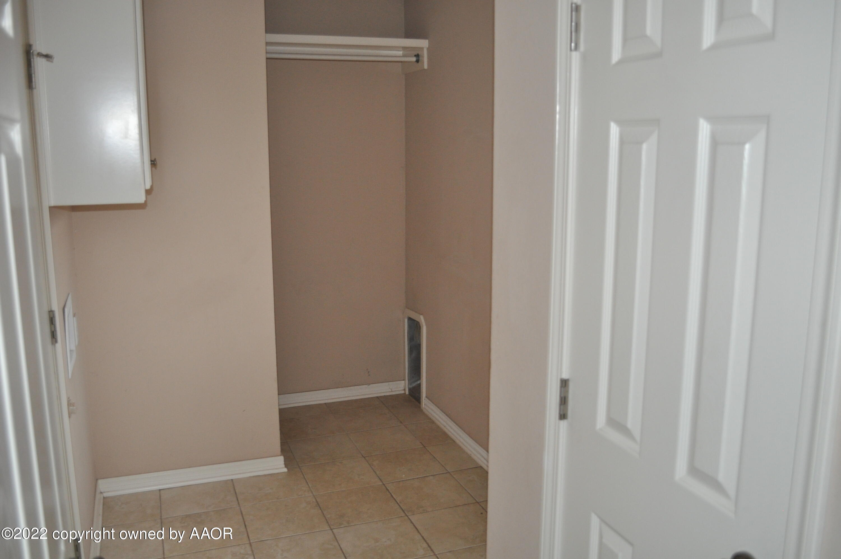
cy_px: 280
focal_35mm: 33
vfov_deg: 39.9
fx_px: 770
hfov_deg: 57.3
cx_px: 420
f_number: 3.8
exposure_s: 1/60
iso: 800
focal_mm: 22
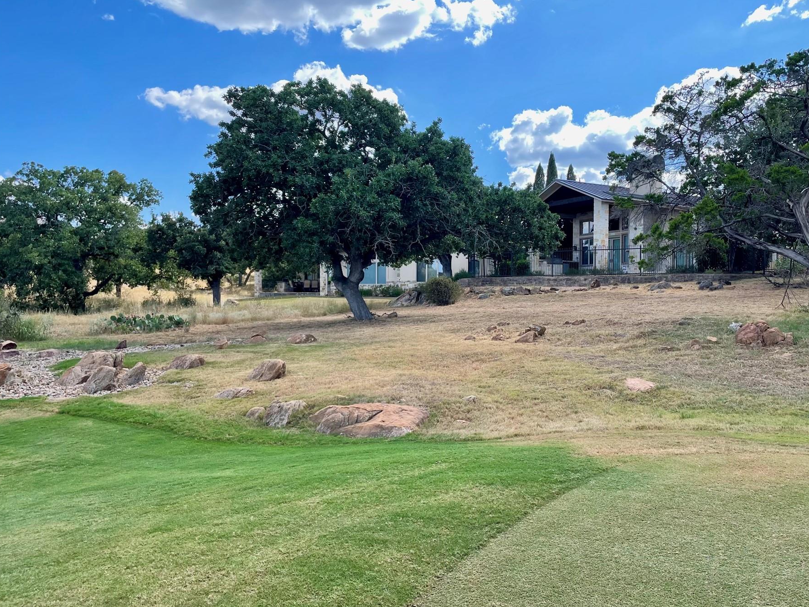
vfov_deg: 46.8
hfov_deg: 59.7
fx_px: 701
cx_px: 461
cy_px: 313
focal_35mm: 30
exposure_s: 1/1024
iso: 32
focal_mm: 4.2
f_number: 1.6
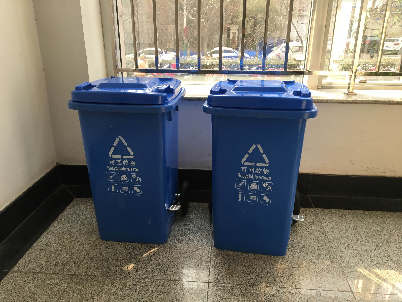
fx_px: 337
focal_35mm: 29
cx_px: 201
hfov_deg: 61.7
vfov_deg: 48.2
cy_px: 151
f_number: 2.2
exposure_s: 1/33
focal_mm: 4.15
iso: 25
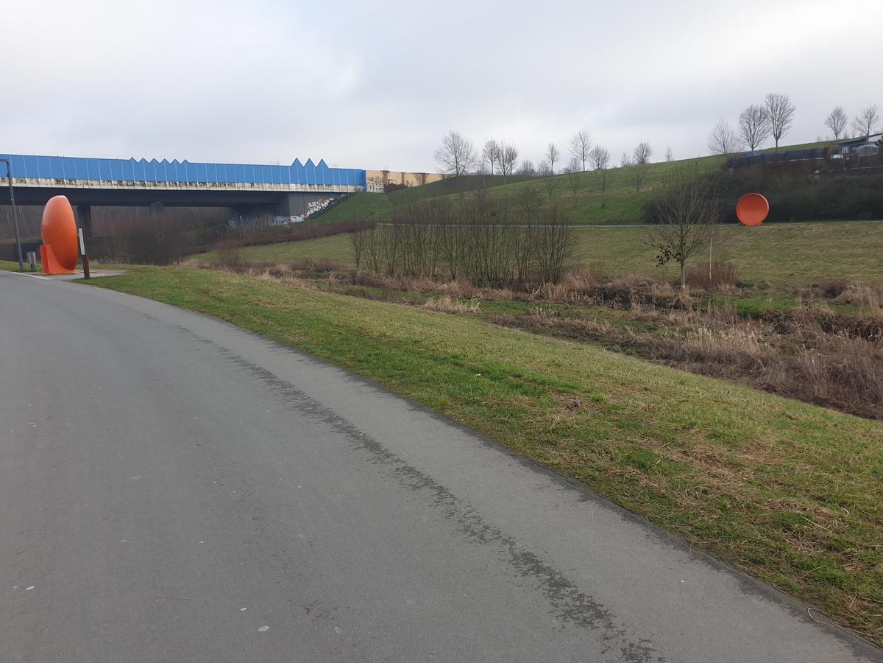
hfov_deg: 67.3
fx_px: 663
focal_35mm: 26
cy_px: 332
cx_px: 442
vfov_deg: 53.1
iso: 50
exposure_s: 1/539
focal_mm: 4.3
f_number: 2.4
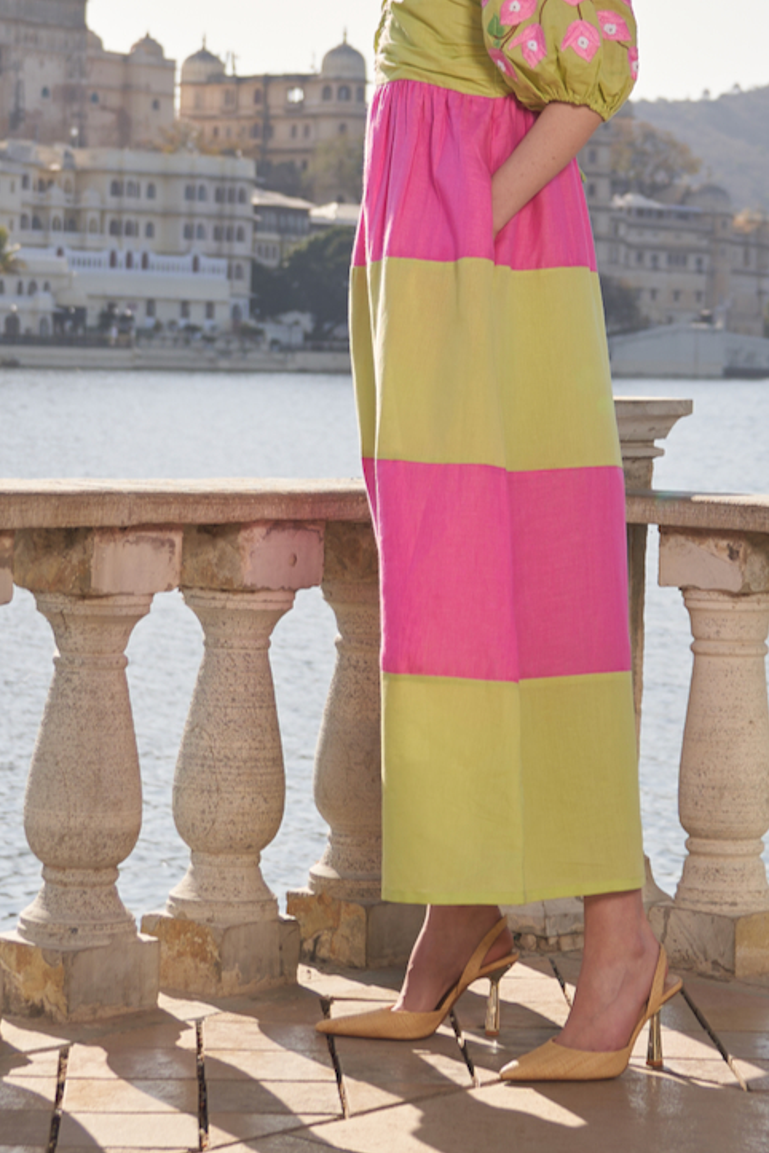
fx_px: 2211
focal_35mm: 69
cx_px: 521
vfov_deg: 28.7
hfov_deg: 19.7
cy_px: 254
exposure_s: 1/1000
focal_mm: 25
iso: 50
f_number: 2.8
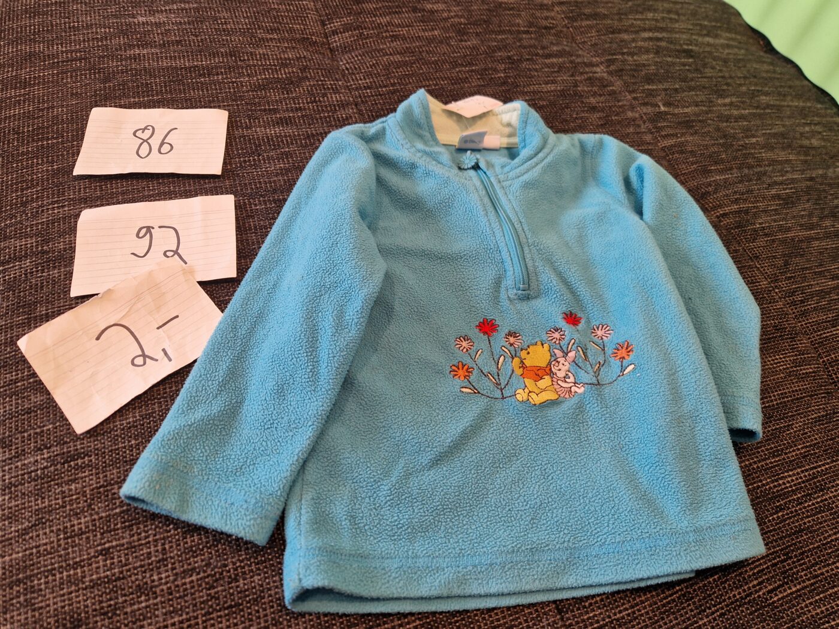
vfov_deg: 58.9
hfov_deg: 73.9
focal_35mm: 23
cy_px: 314
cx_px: 420
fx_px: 557
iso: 80
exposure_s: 1/100
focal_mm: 5.4
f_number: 1.8
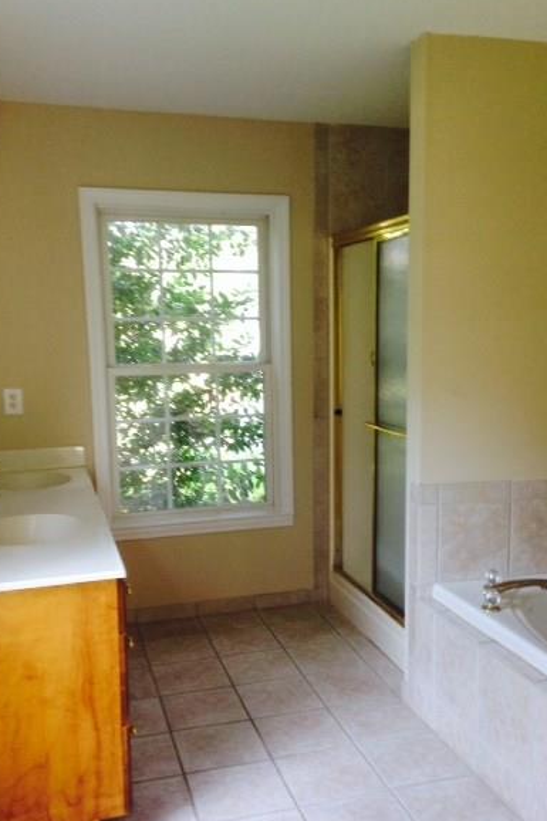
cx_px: 297
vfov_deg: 50.6
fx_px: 867
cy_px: 446
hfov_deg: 35.0
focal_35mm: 38
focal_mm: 4.12
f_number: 2.4
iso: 64
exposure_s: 1/24
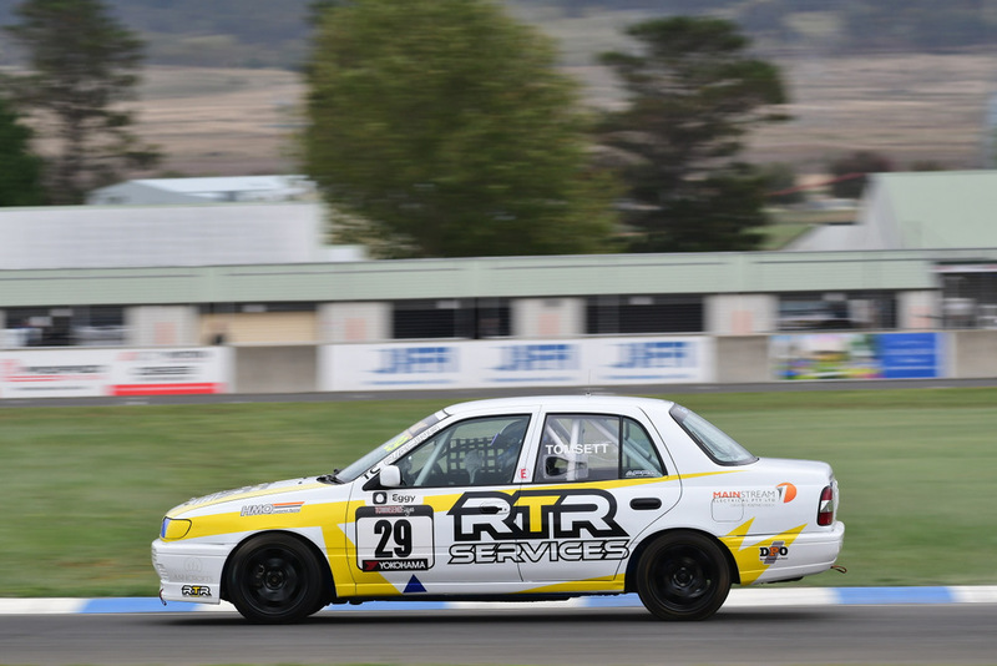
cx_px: 498
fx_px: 9142
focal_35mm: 330
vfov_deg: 4.2
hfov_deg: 6.2
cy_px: 333
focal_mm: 220
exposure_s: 1/250
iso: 320
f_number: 10
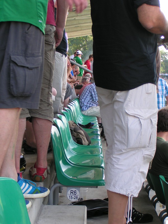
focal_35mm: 68
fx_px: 440
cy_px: 112
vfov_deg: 28.6
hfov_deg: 21.6
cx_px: 84
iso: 50
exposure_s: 1/100
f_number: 4
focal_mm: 10.5
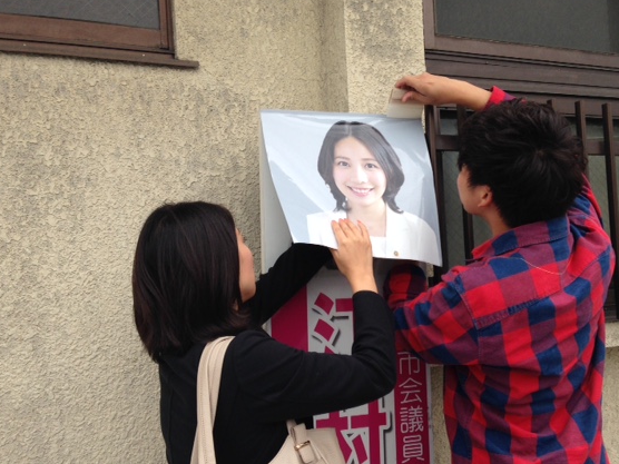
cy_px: 235
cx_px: 343
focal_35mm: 38
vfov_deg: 37.7
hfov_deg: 48.9
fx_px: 680
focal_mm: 4.12
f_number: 2.4
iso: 50
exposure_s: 1/330
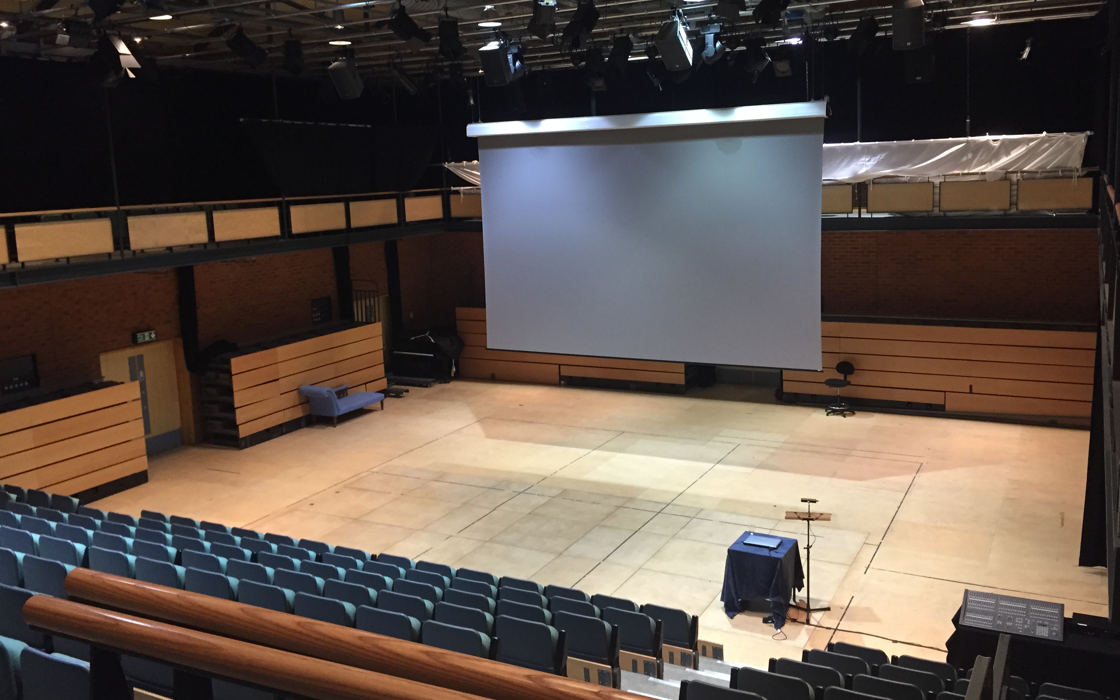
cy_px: 315
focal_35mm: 31
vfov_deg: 40.6
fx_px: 946
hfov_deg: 61.2
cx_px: 561
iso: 200
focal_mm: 4.15
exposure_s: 1/33
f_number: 2.2
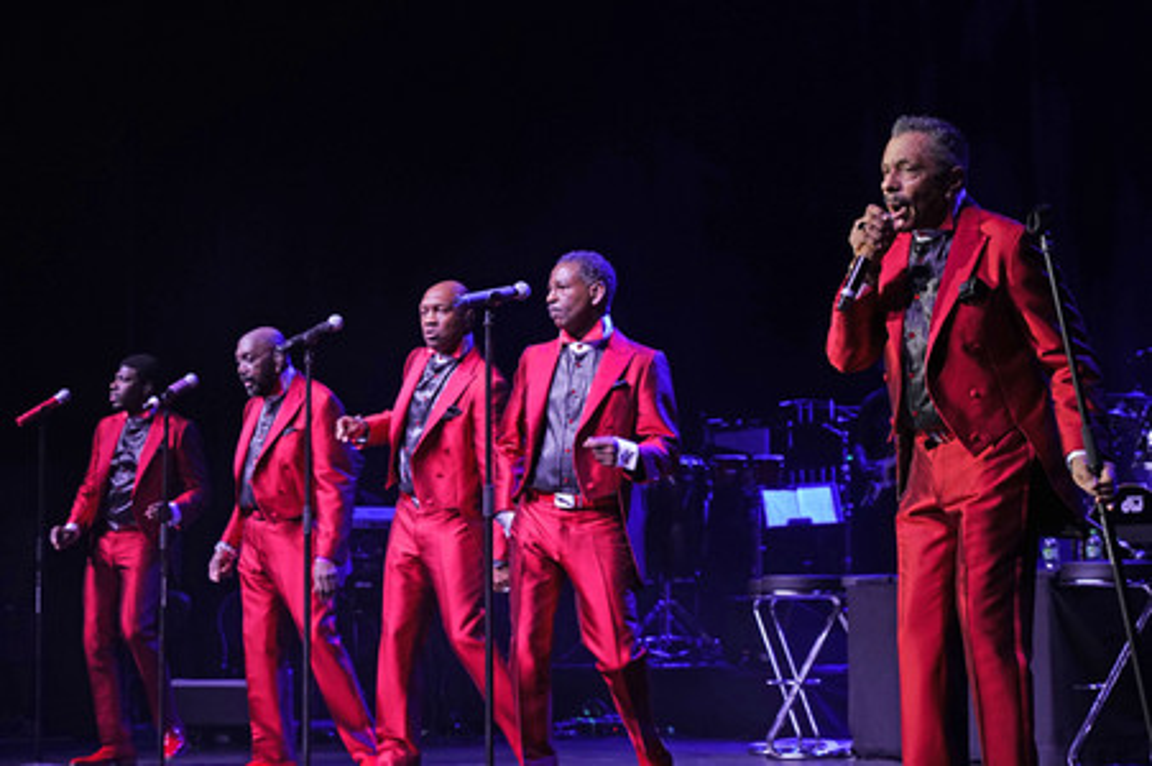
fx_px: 2142
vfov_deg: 20.3
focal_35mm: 67
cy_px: 383
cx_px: 576
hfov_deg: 30.1
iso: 1600
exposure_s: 1/160
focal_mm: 67
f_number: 5.6
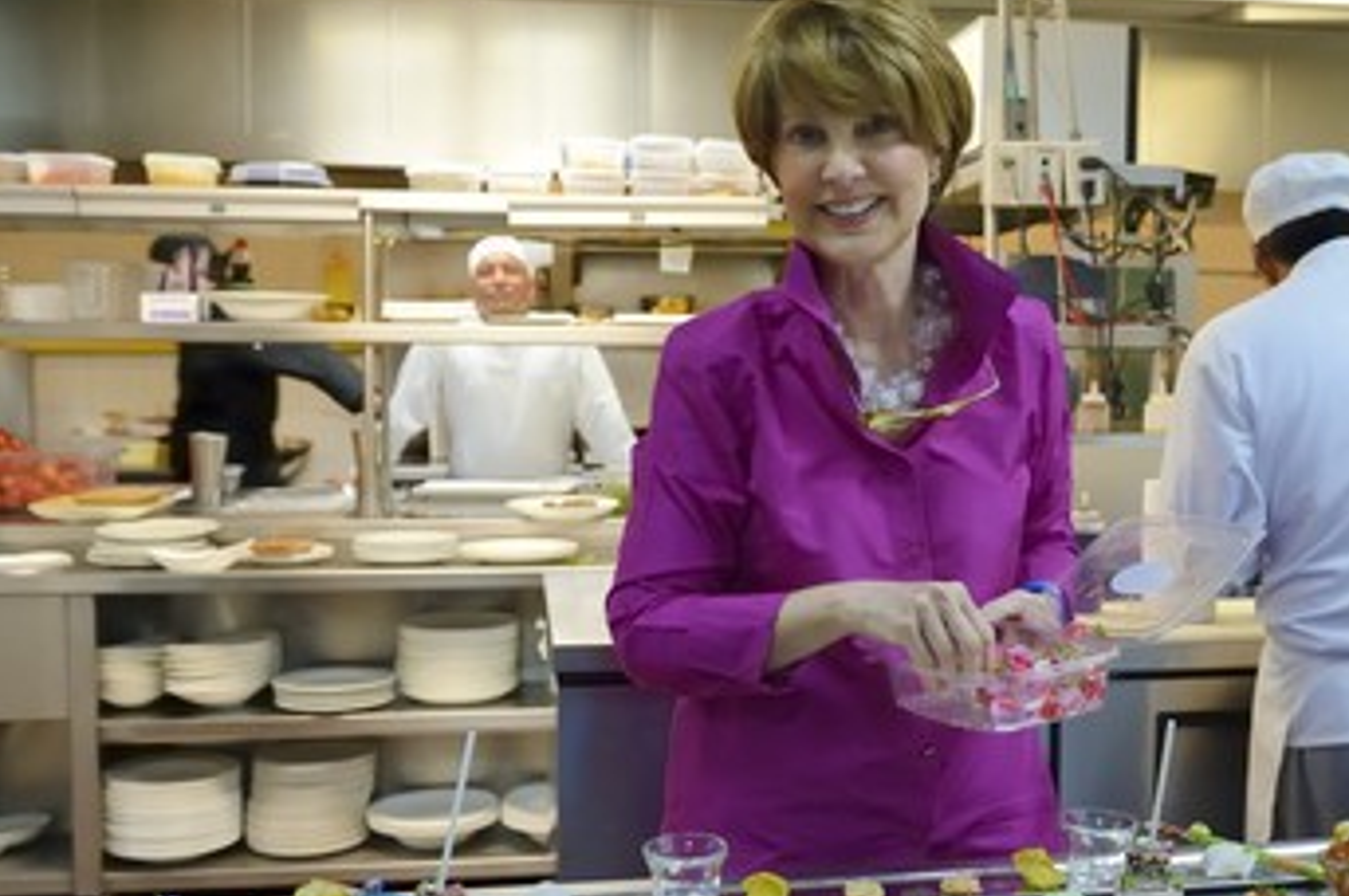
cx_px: 759
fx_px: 1423
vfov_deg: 35.0
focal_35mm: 38
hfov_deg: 50.6
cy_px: 495
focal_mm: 31
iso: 1600
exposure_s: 1/60
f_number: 5
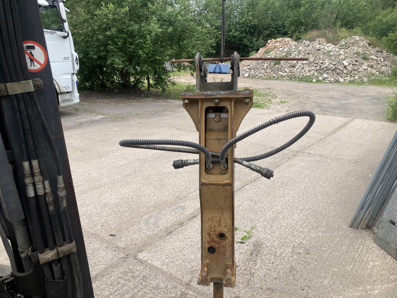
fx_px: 321
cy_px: 149
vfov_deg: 49.7
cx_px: 198
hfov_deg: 63.4
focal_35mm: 28
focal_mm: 3.99
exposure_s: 1/991
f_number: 1.8
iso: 20
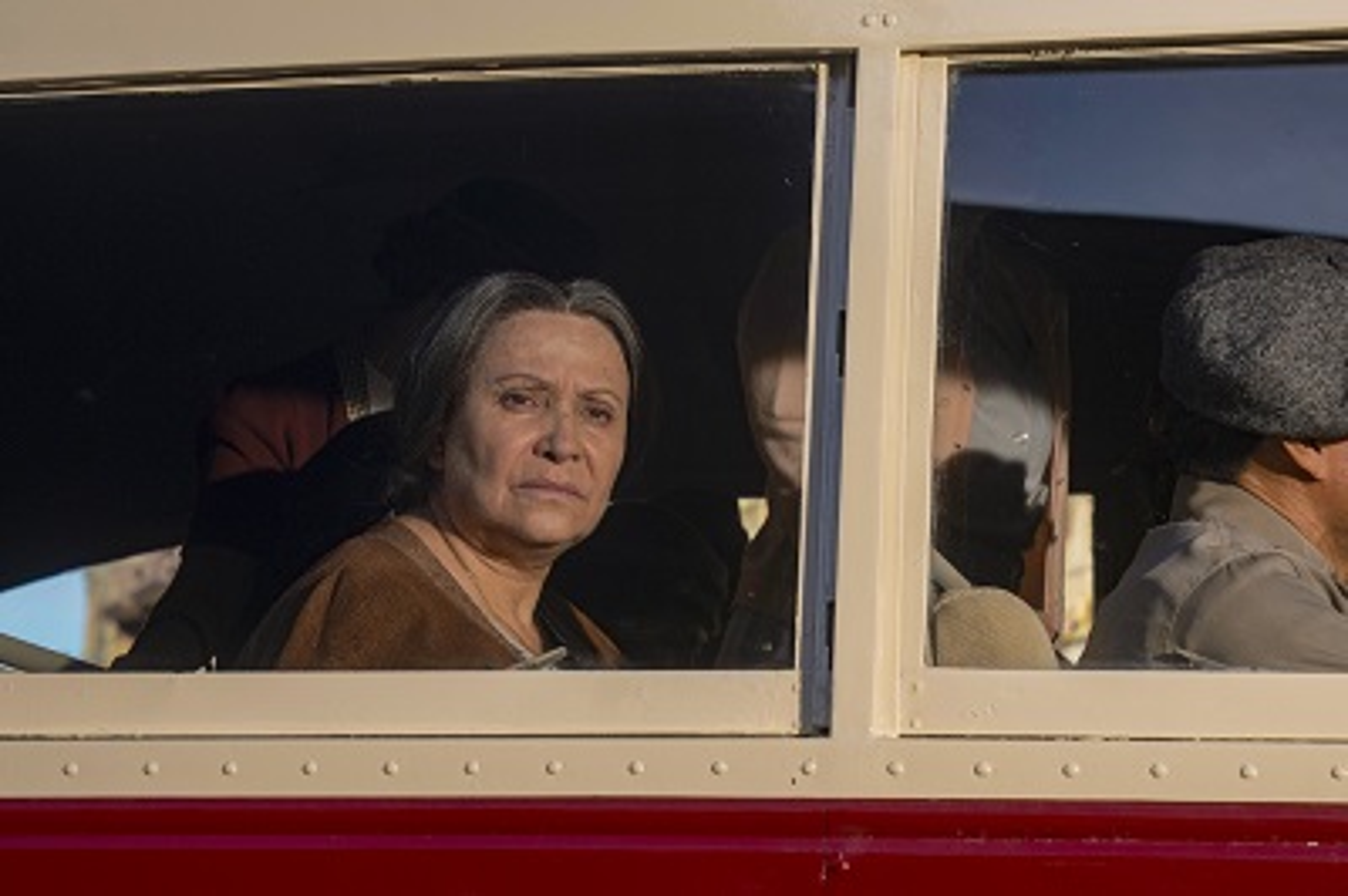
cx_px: 674
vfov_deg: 13.0
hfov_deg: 19.5
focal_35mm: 105
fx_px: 3928
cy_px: 448
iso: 400
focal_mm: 70
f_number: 5.6
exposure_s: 1/1000
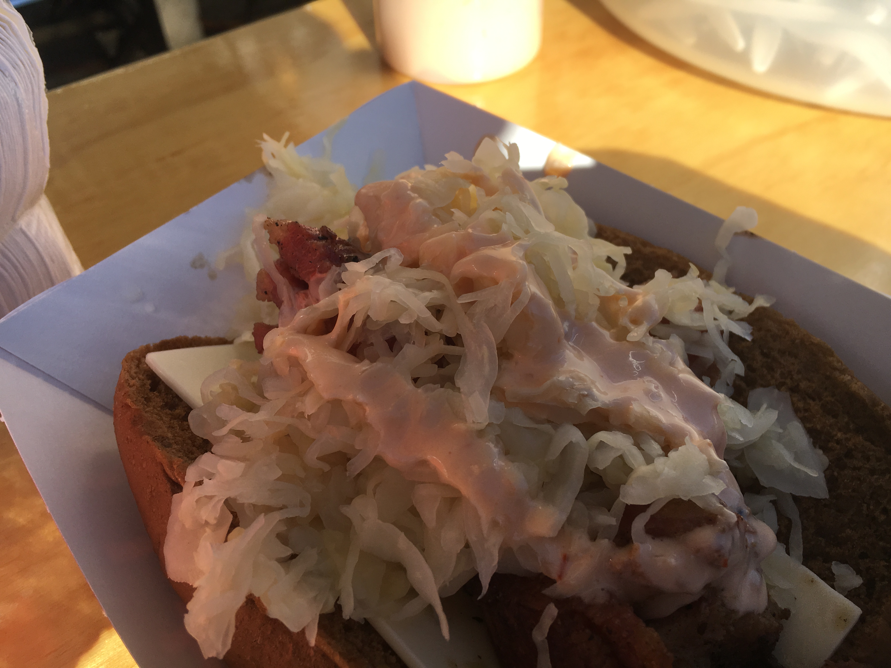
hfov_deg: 61.7
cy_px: 334
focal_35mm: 29
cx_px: 446
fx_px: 746
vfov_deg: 48.2
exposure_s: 1/1148
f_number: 2.2
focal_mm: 4.15
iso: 25
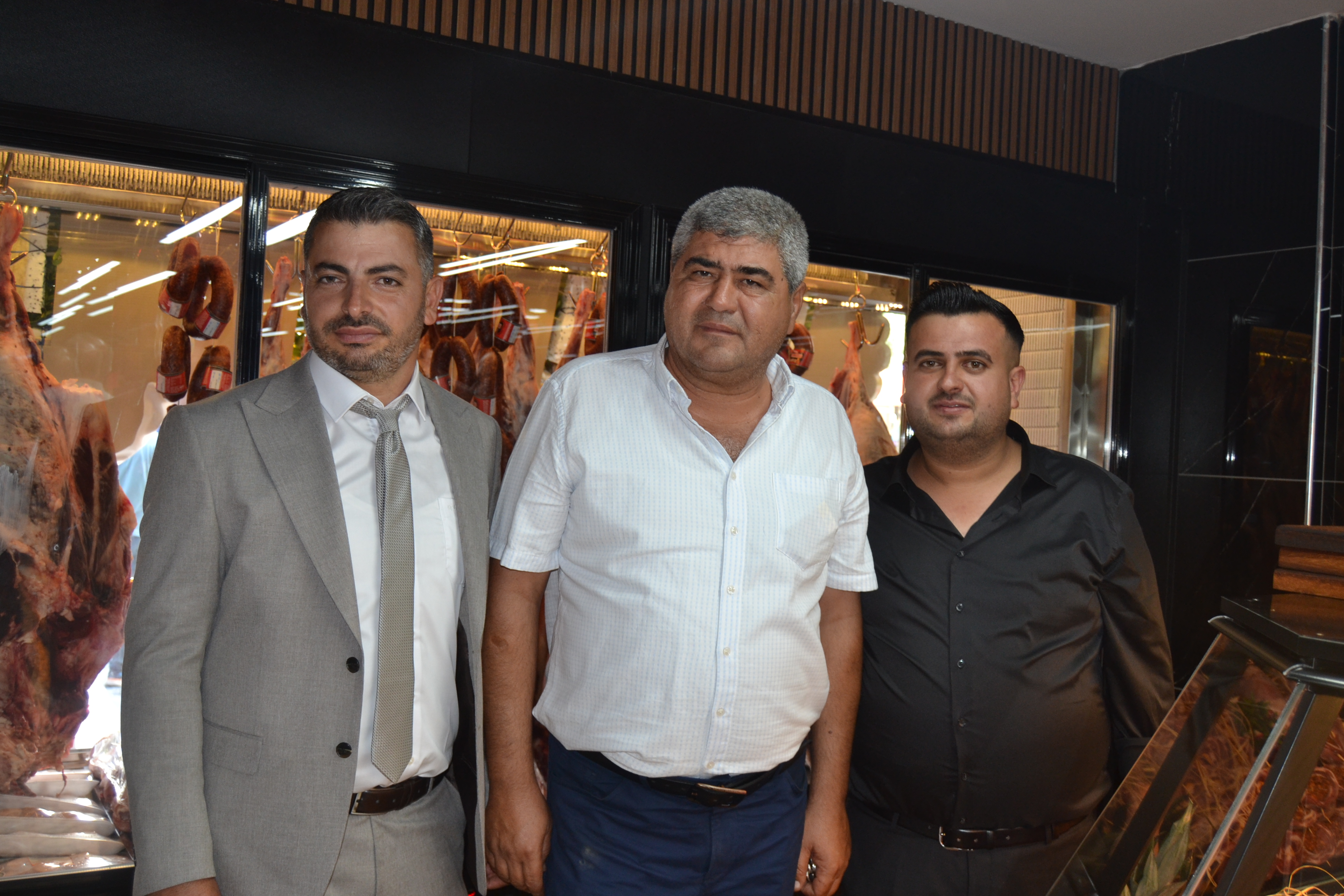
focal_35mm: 33
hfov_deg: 57.2
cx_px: 672
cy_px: 448
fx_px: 1232
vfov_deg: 40.0
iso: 400
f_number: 3.8
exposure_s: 1/60
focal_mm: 22
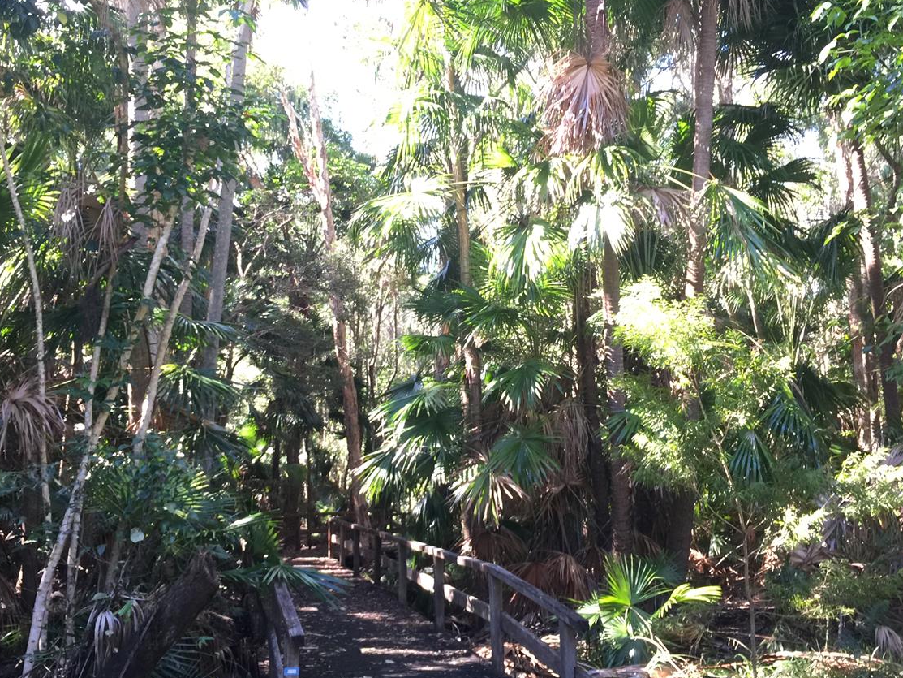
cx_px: 427
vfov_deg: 41.8
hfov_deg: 53.9
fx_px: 887
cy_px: 346
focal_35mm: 34
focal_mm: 4.15
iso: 40
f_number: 2.2
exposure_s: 1/33
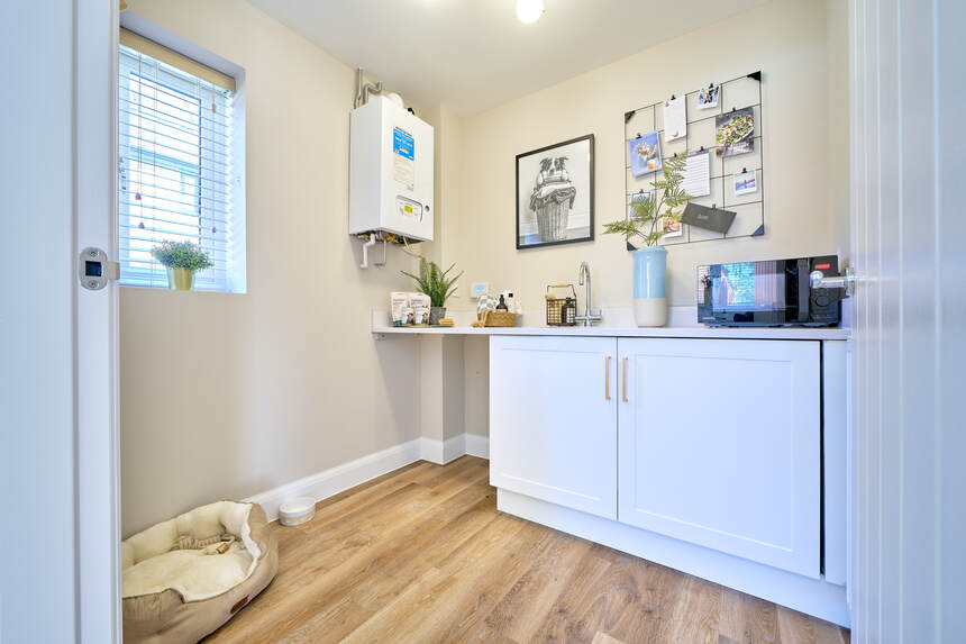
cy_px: 322
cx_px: 483
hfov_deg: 104.3
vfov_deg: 81.2
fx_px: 376
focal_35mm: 14
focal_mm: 14
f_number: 10
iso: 100
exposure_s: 1/1.59
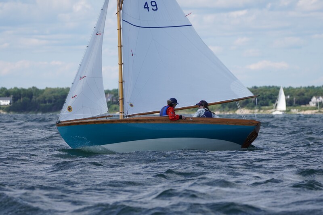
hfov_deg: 6.9
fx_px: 2691
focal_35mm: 300
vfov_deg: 4.6
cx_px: 162
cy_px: 108
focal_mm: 200
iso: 250
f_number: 5.6
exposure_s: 1/1600
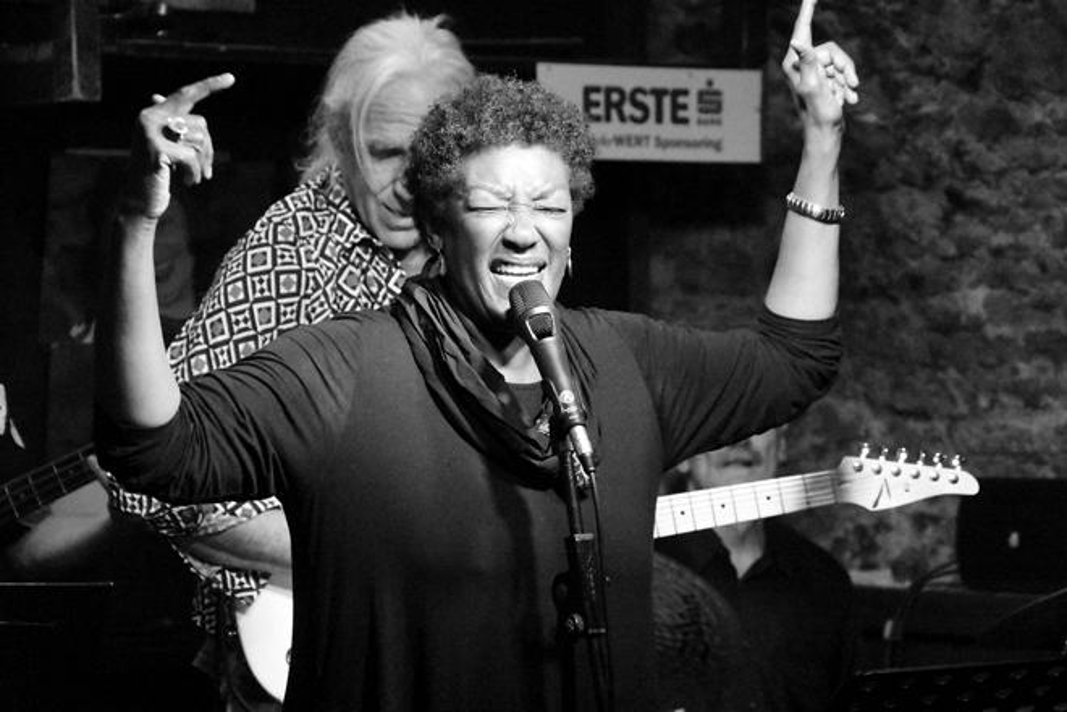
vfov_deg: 8.3
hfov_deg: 12.5
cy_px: 356
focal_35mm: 165
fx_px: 4890
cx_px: 534
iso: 25600
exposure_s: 1/250
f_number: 5.6
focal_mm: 110
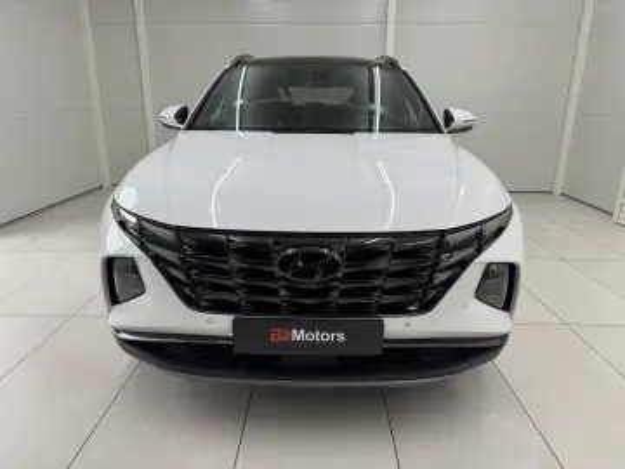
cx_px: 312
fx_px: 433
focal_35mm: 24
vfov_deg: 56.8
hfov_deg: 71.6
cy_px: 234
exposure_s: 1/100
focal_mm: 6.76
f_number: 1.78
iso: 100
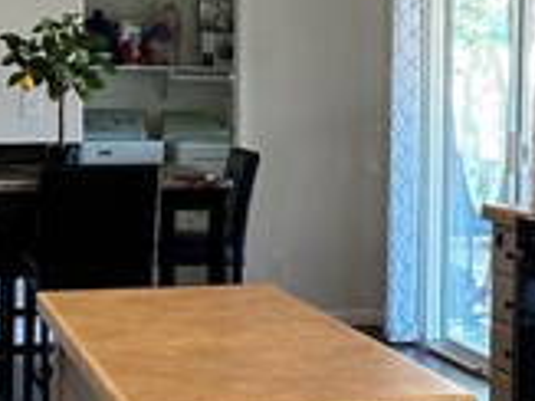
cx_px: 456
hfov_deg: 19.0
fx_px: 1575
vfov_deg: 14.4
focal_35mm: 102
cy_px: 105
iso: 125
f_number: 1.5
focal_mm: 5.7
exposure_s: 1/60
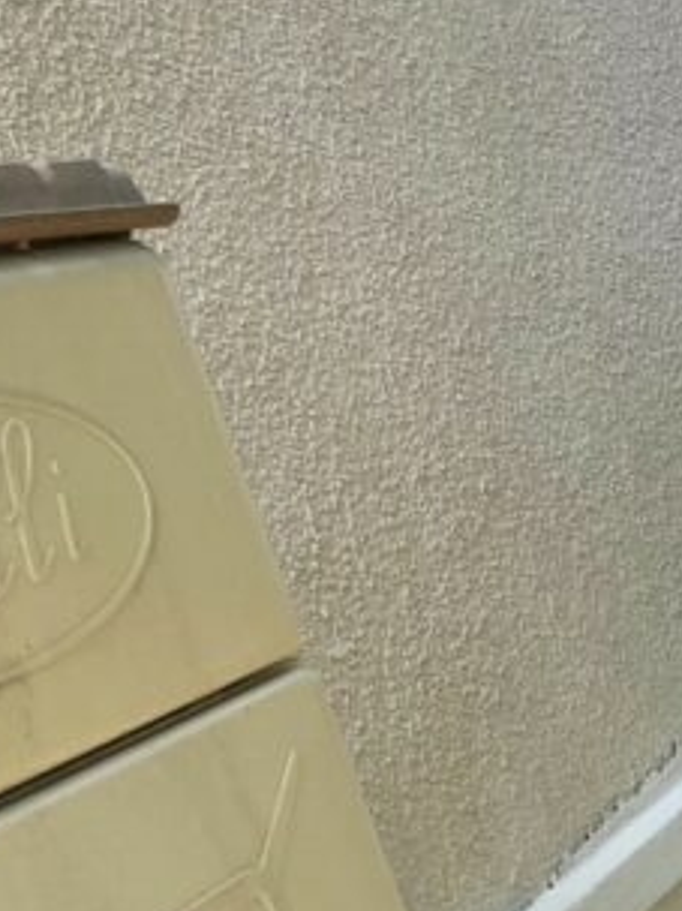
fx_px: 2313
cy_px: 541
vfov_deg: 22.2
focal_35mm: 88
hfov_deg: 15.1
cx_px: 1115
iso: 32
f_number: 1.6
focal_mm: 4.2
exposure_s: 1/739
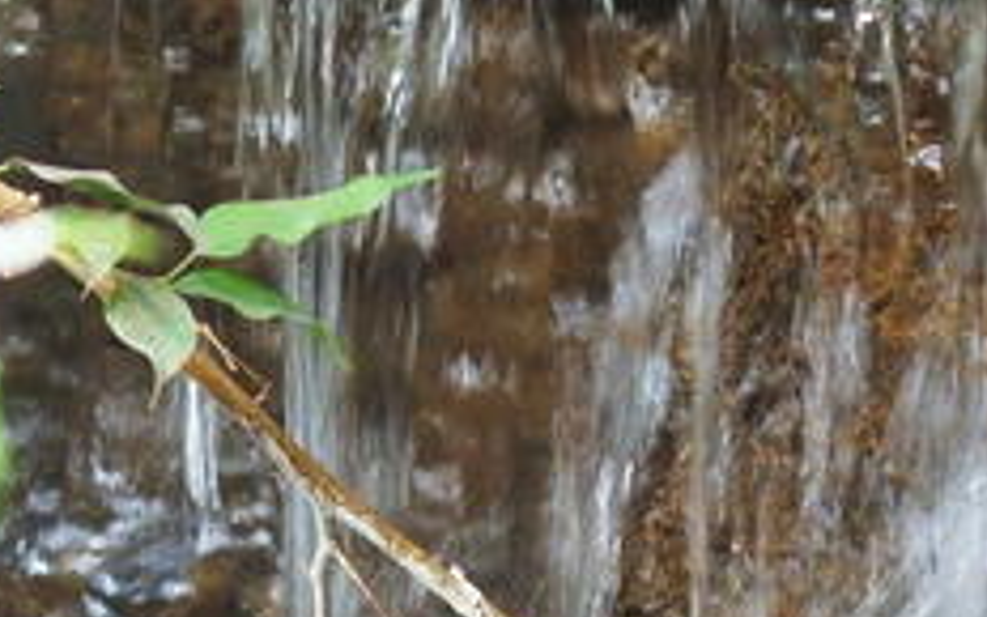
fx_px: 10087
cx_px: 757
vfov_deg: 3.5
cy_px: 102
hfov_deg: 5.6
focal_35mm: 375
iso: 1000
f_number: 2.8
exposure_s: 1/50
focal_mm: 38.6
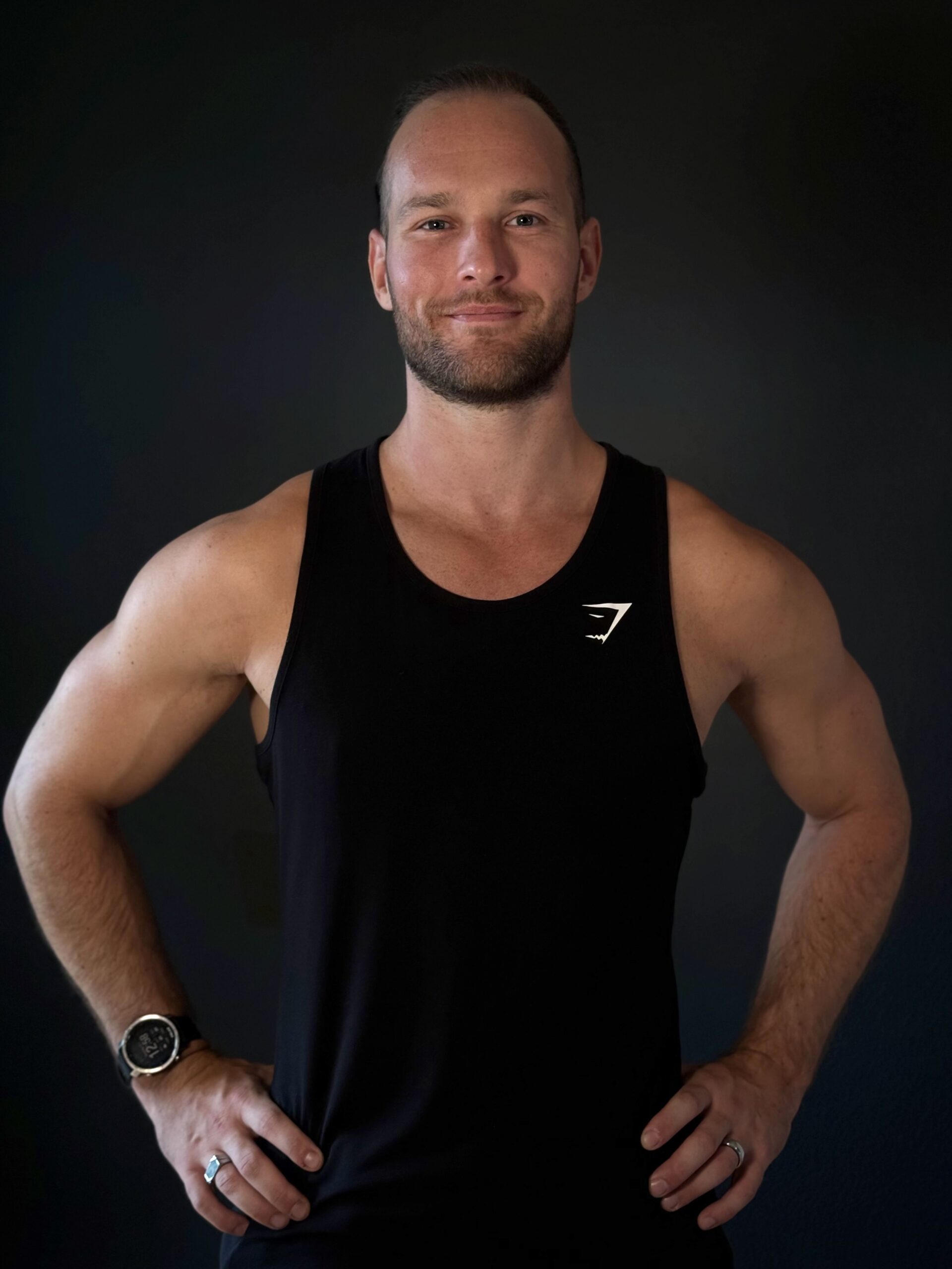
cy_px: 634
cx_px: 476
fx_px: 1760
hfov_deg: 30.3
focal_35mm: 48
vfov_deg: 39.7
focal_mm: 6.76
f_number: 1.78
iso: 80
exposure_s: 1/152
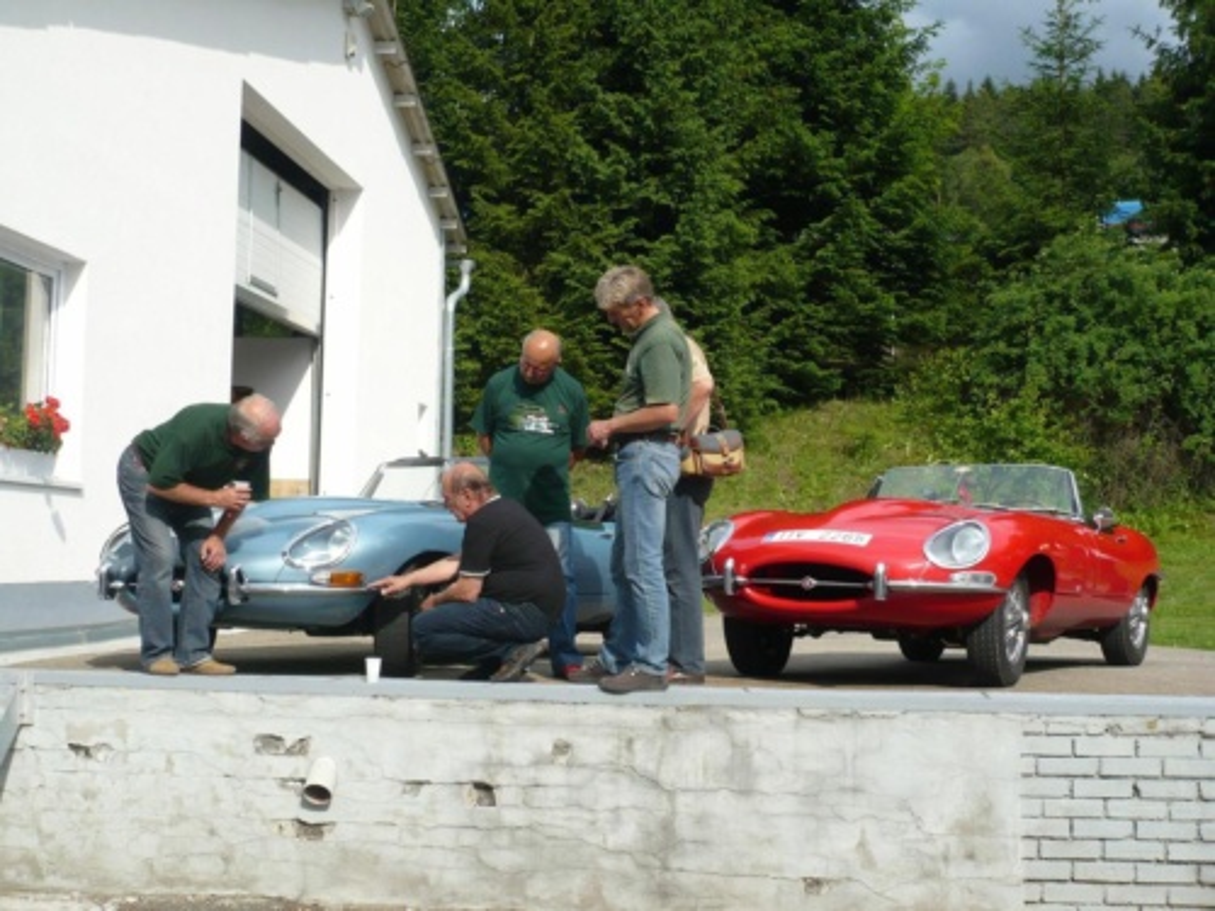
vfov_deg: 29.1
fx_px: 1755
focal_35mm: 50
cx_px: 608
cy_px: 456
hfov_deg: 38.2
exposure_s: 1/160
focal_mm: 8.3
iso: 100
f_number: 10
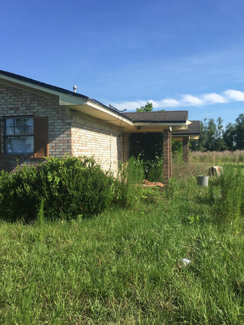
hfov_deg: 45.4
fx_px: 291
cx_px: 125
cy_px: 164
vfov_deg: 58.4
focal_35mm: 31
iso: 25
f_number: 2.2
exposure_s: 1/1068
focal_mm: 4.15
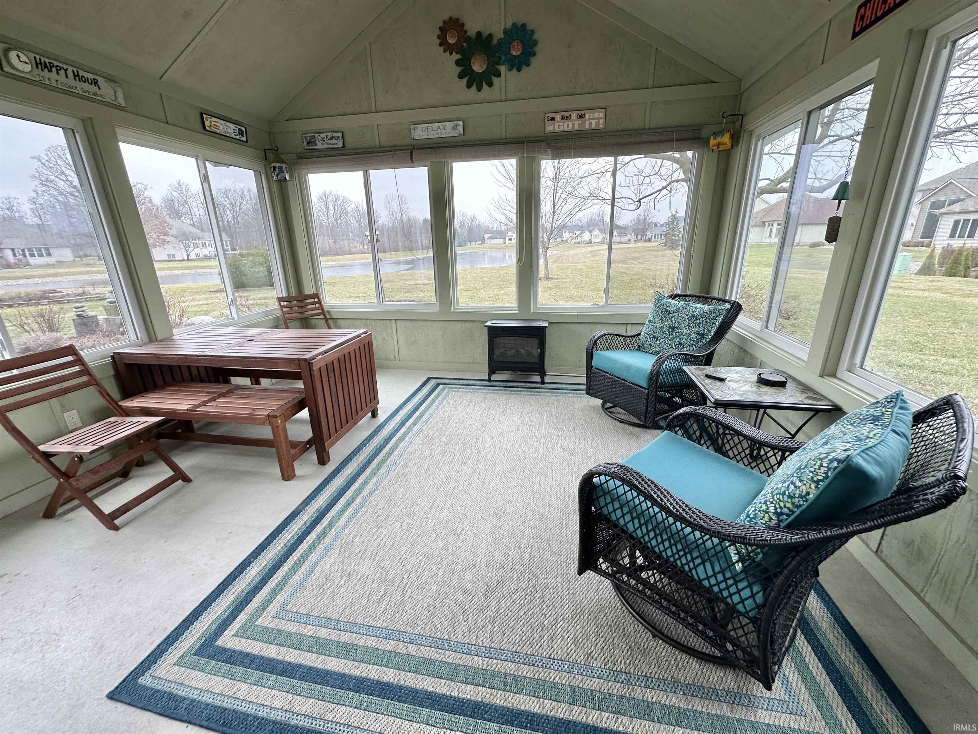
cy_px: 367
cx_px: 489
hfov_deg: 102.1
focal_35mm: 14
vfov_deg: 85.7
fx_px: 396
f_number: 2.2
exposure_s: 1/120
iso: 80
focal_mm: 2.22
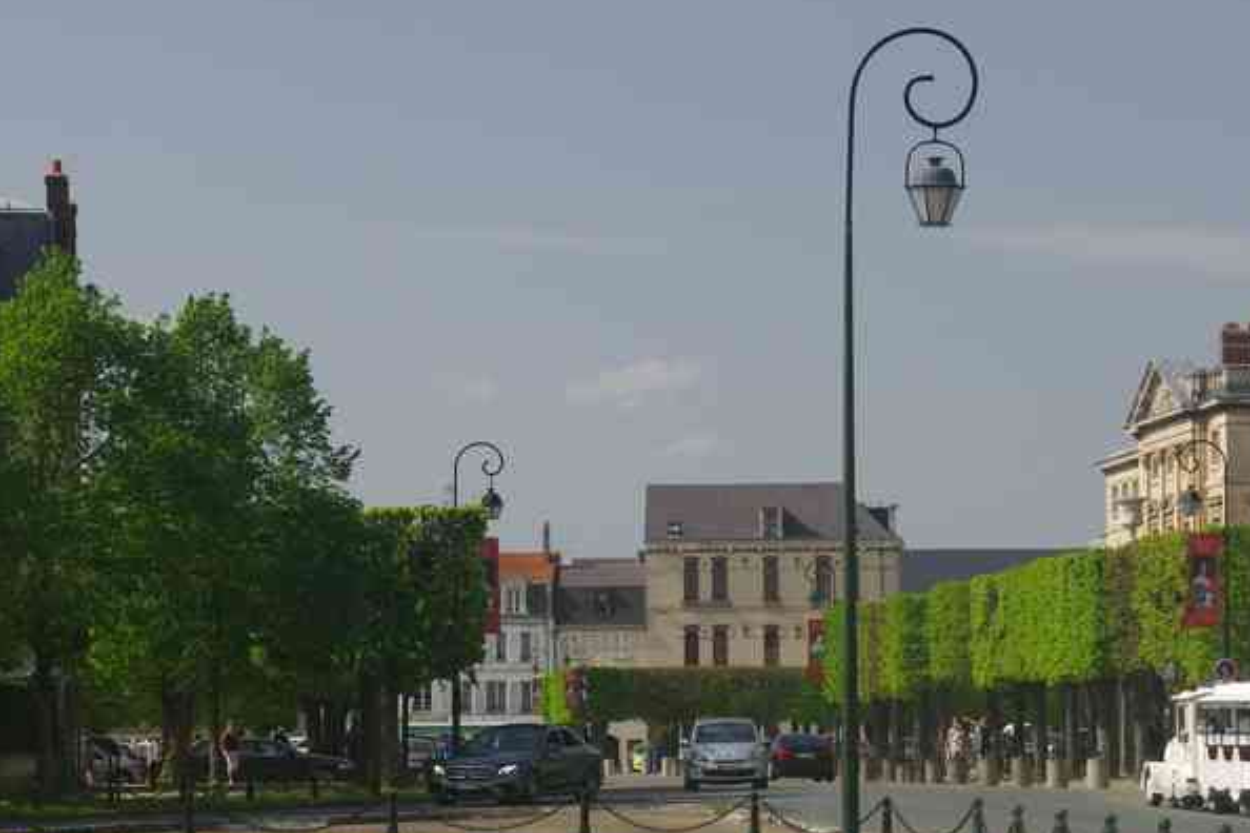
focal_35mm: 139
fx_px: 4821
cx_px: 775
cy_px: 618
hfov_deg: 14.8
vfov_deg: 9.9
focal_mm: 55
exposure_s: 1/100
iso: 200
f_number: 11
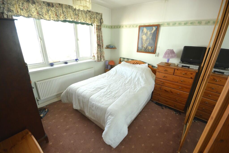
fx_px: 95
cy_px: 76
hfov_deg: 100.4
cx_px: 114
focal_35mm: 15
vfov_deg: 77.3
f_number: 8
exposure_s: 1/10
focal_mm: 10
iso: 400
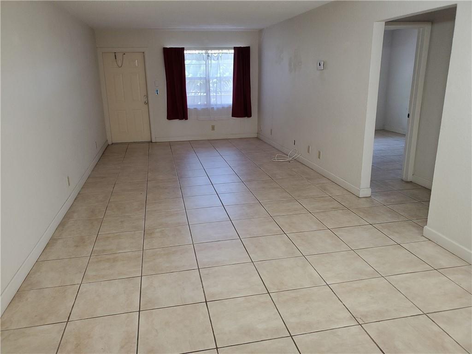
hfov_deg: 67.3
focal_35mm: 26
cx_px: 236
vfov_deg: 53.1
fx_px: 355
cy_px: 177
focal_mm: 4.3
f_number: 2.4
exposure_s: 1/39
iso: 250
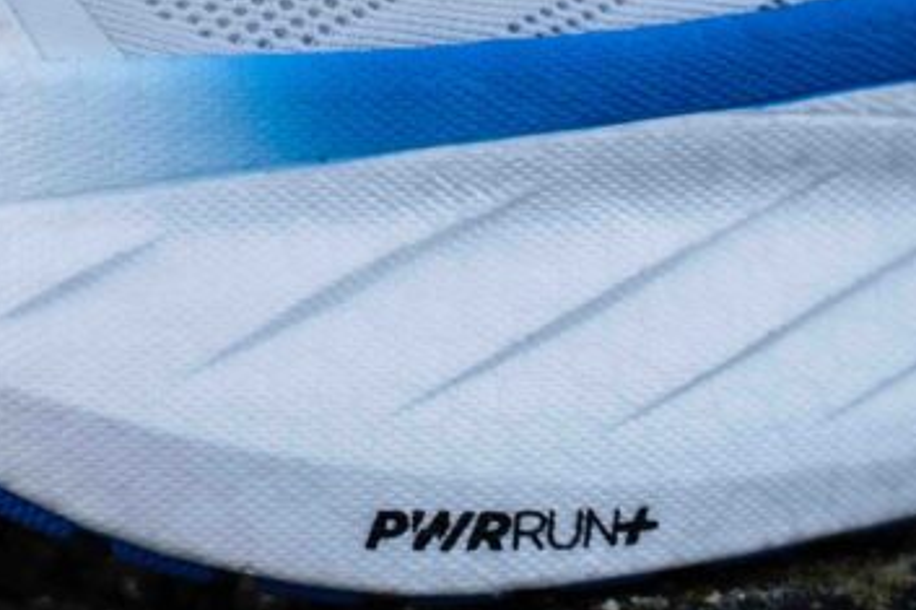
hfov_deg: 6.7
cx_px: -145
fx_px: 7757
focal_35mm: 305
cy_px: -241
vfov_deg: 4.5
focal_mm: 105
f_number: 4
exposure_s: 1/320
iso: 320
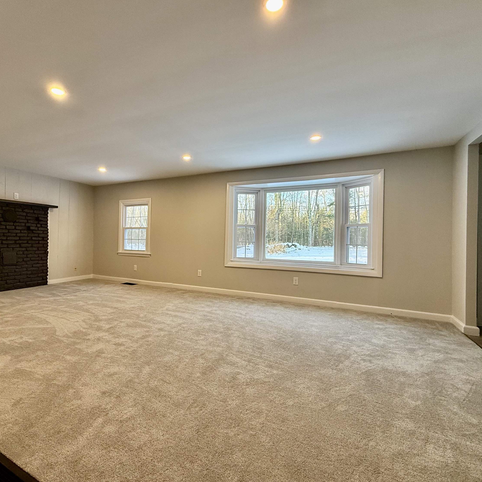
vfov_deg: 84.0
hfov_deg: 83.7
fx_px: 268
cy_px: 241
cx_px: 215
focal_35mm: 17
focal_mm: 2.22
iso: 160
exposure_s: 1/120
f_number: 2.2
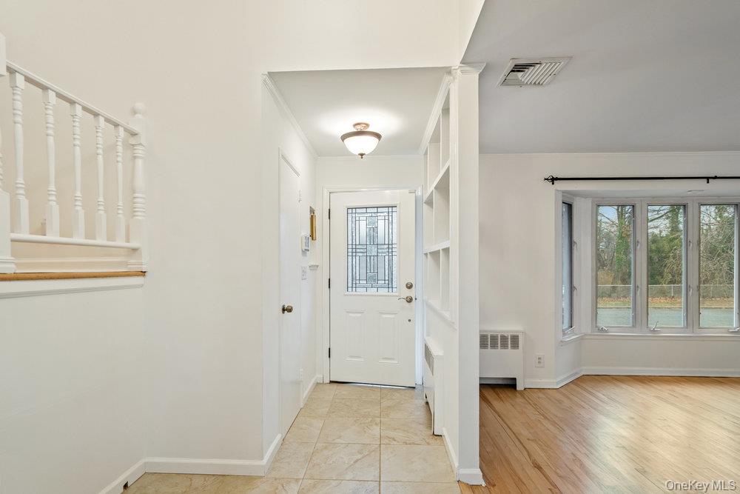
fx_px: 349
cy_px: 247
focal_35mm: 17
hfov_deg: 93.3
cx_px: 370
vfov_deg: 70.5
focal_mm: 17
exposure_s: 1/10
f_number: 5
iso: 400
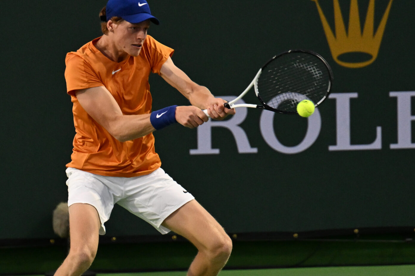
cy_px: 227
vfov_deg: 1.8
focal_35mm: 771
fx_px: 8884
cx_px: 95
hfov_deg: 2.7
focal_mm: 280
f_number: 4
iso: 2000
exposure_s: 1/1600
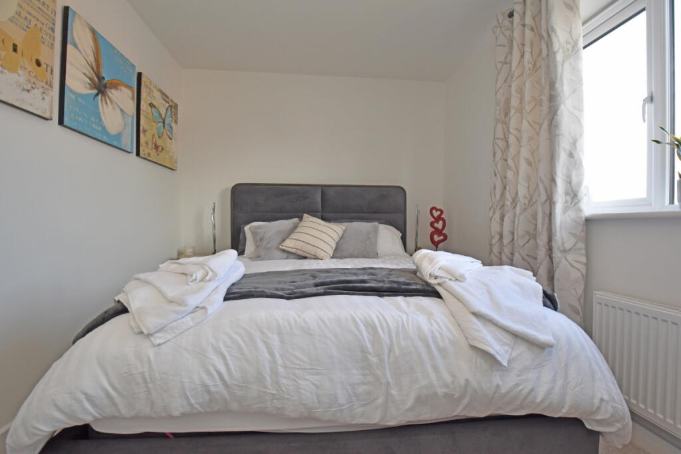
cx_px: 340
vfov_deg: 77.3
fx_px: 284
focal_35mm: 15
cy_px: 227
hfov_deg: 100.4
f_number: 5
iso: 720
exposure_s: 1/200
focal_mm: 10
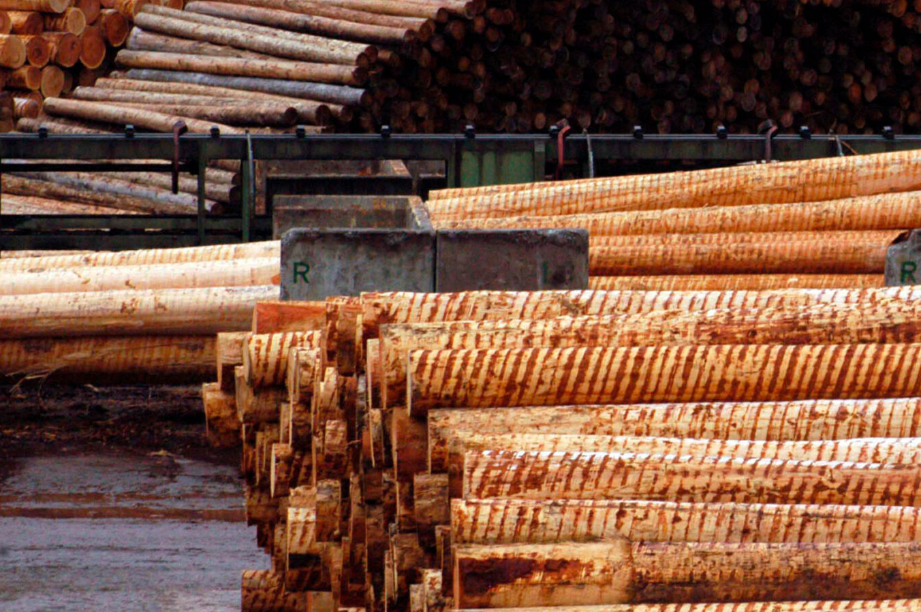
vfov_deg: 4.3
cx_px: 841
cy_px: 296
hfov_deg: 6.5
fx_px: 8128
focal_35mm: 318
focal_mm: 112
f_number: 7.1
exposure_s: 1/640
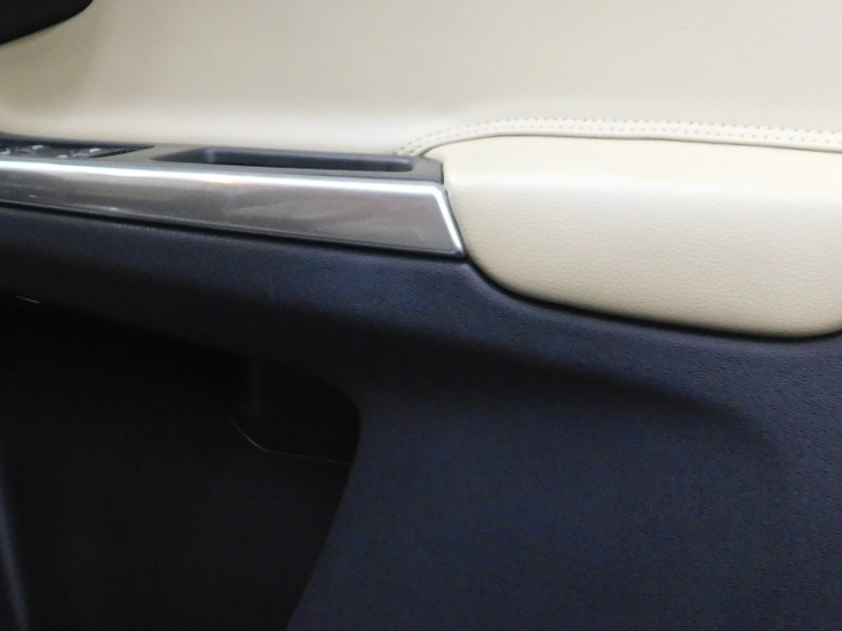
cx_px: 270
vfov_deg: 29.1
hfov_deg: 37.7
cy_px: 298
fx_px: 1216
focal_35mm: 50
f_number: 3
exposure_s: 1/15
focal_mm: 4
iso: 400
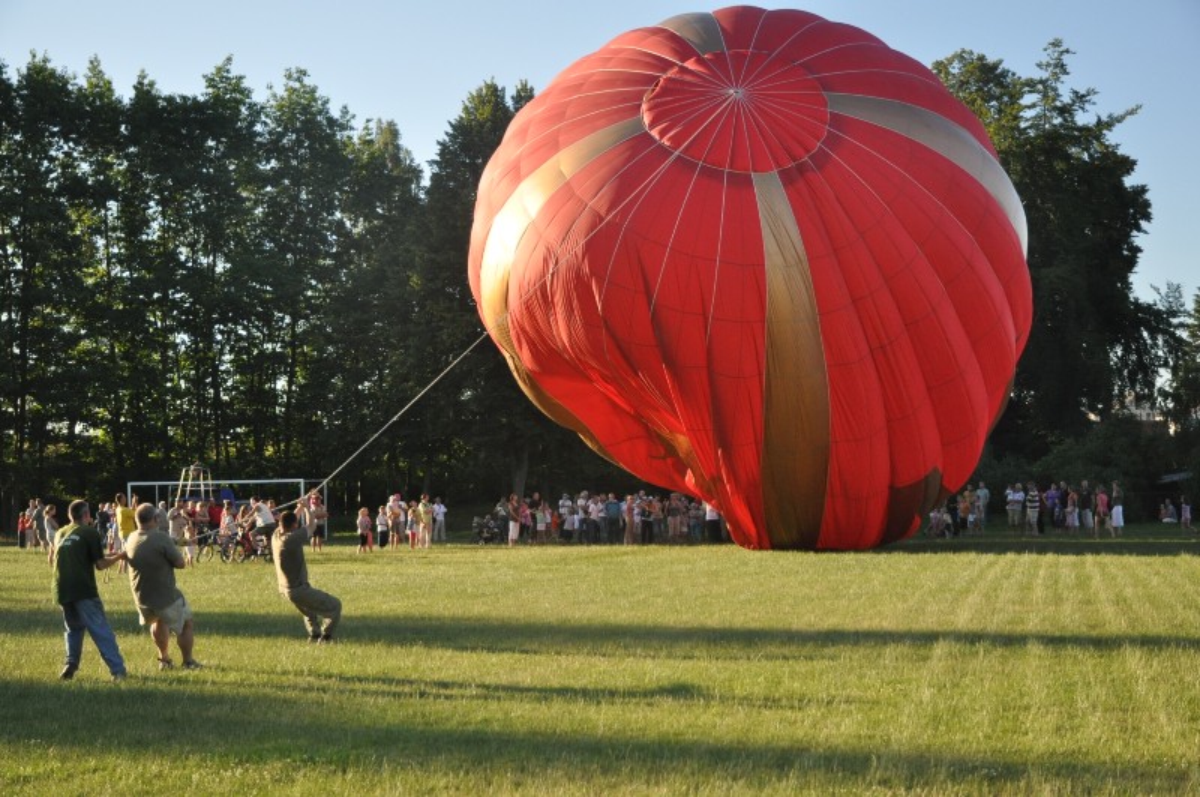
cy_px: 398
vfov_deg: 26.4
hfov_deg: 38.9
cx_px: 600
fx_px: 1698
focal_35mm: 51
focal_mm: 34
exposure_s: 1/2000
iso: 800
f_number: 4.5
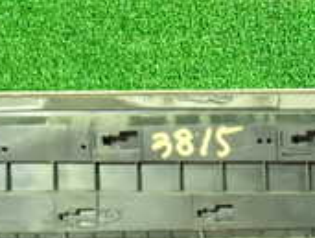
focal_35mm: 105
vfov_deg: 14.1
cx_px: 289
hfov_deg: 18.3
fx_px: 957
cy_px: 177
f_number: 2.3
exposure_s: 1/15
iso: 800
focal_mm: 5.4
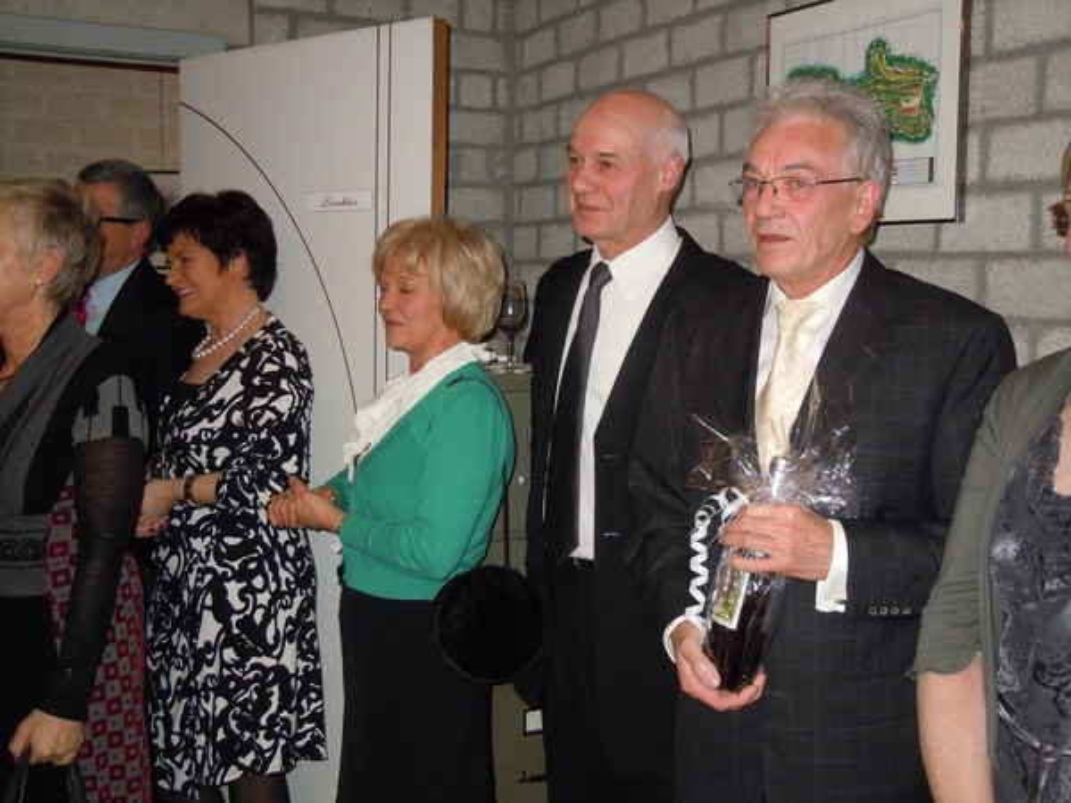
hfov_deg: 47.9
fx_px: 1207
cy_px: 402
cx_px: 536
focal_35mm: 39
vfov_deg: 36.8
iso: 320
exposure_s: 1/30
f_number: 3.7
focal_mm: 7.1
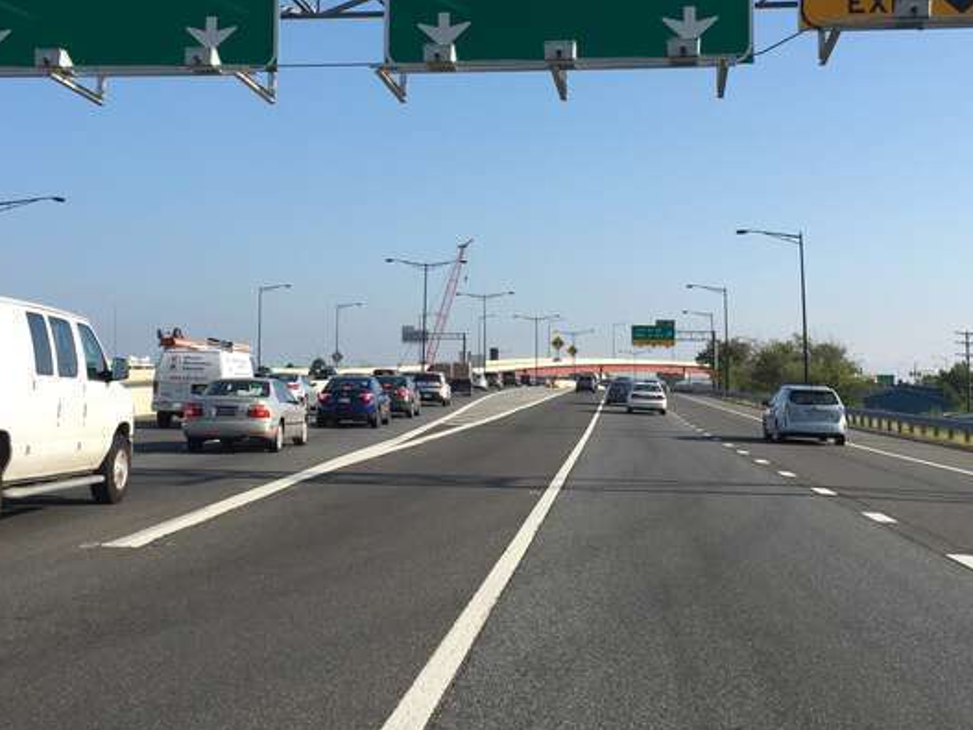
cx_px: 456
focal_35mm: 44
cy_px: 227
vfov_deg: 32.5
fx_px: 1236
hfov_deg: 42.9
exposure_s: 1/1582
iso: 32
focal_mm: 4.15
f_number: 2.2
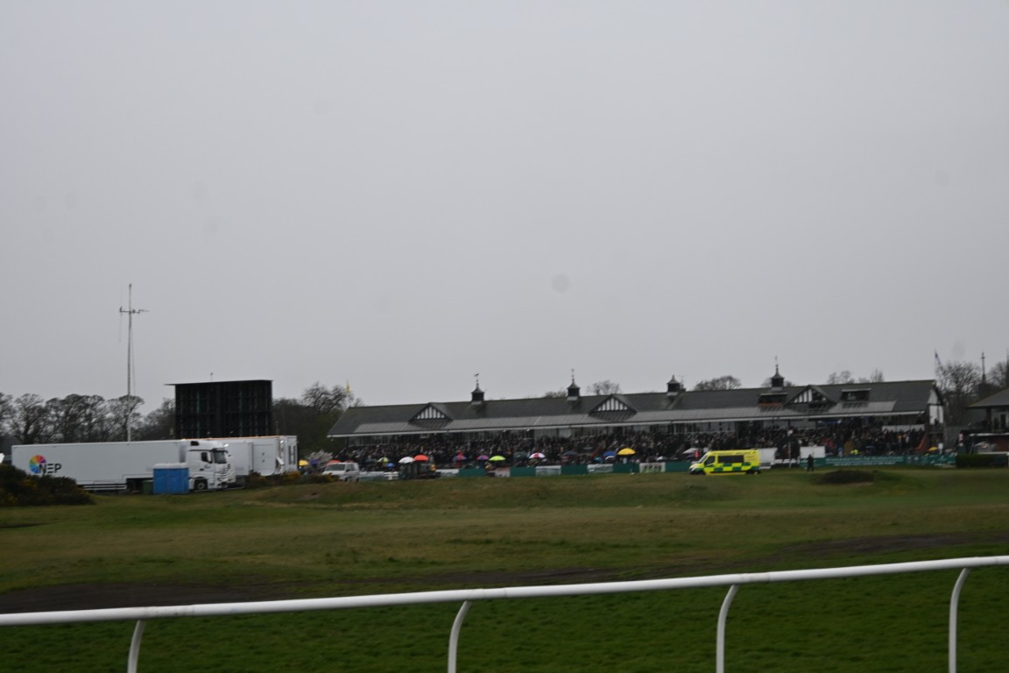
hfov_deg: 28.1
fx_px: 2018
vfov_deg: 18.9
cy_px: 336
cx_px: 504
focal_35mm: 72
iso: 200
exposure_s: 1/250
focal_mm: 48
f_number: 6
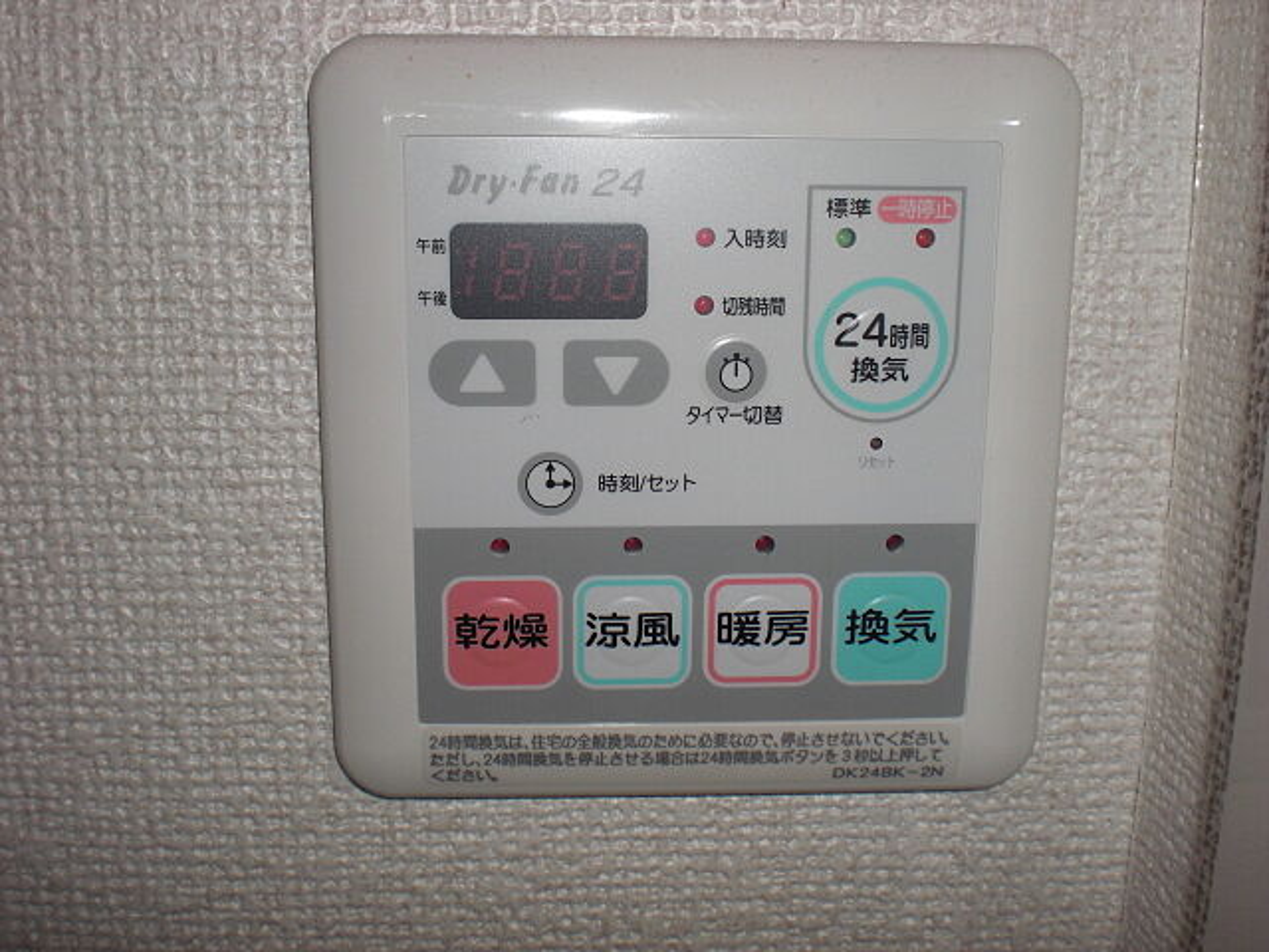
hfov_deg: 49.0
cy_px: 476
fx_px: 1393
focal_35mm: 38
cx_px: 634
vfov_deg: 37.7
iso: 64
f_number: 5.6
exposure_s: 1/60
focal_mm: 6.3
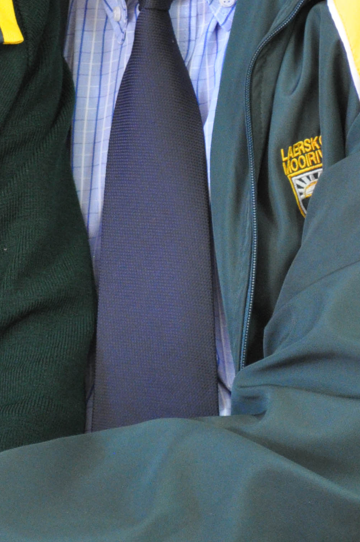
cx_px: 3
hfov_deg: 6.7
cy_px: -86
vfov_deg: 10.0
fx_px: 3067
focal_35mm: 204
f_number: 5.3
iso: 1600
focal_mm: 48
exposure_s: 1/10
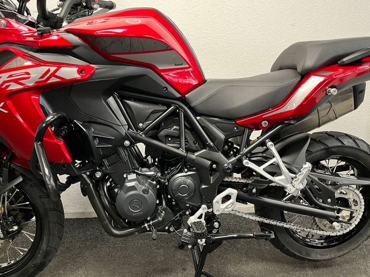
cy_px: 138
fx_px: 278
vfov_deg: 53.1
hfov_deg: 67.3
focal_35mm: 26
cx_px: 185
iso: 400
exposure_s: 1/50
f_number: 1.6
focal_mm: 5.1
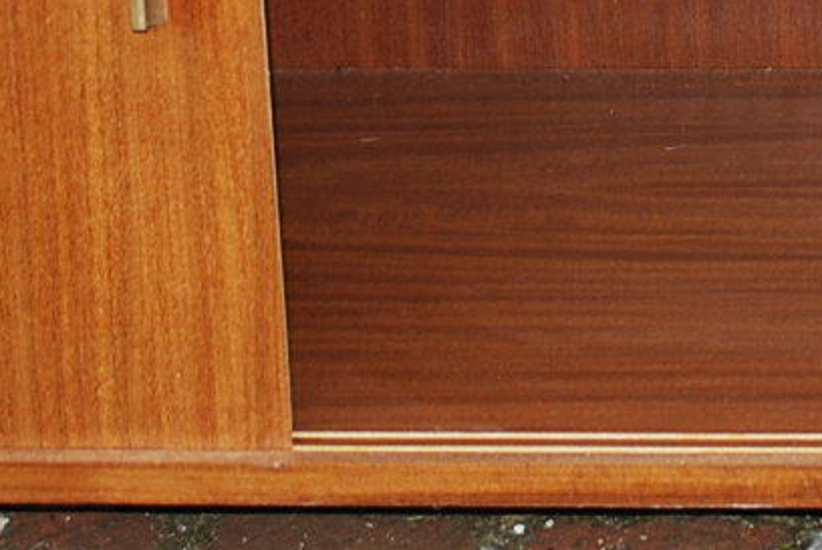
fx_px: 5211
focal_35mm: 228
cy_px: -347
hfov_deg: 8.9
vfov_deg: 6.0
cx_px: 947
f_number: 4.8
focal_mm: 32
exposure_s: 1/60
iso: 200
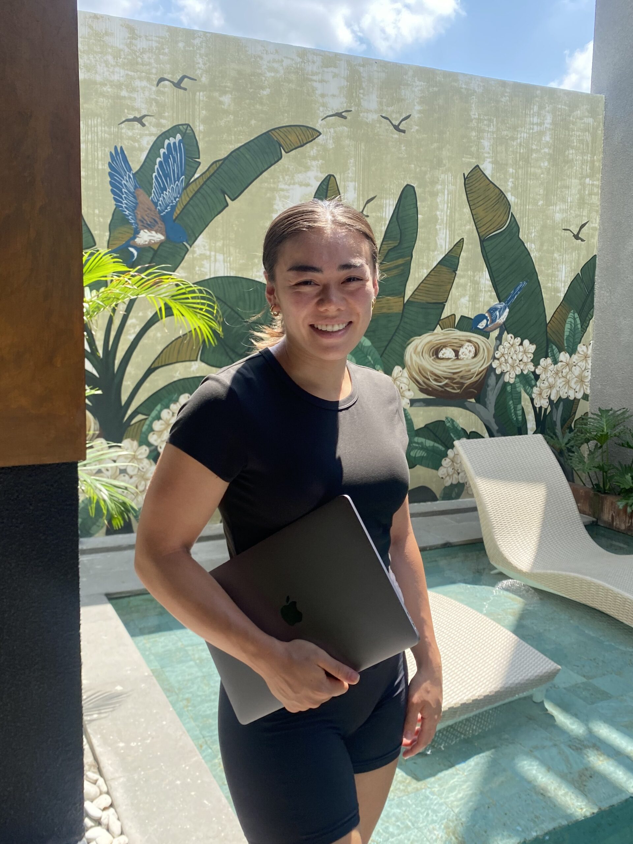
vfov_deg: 67.3
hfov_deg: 53.1
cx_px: 316
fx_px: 634
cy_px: 422
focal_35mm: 26
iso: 32
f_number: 1.8
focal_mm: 4.25
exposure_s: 1/852
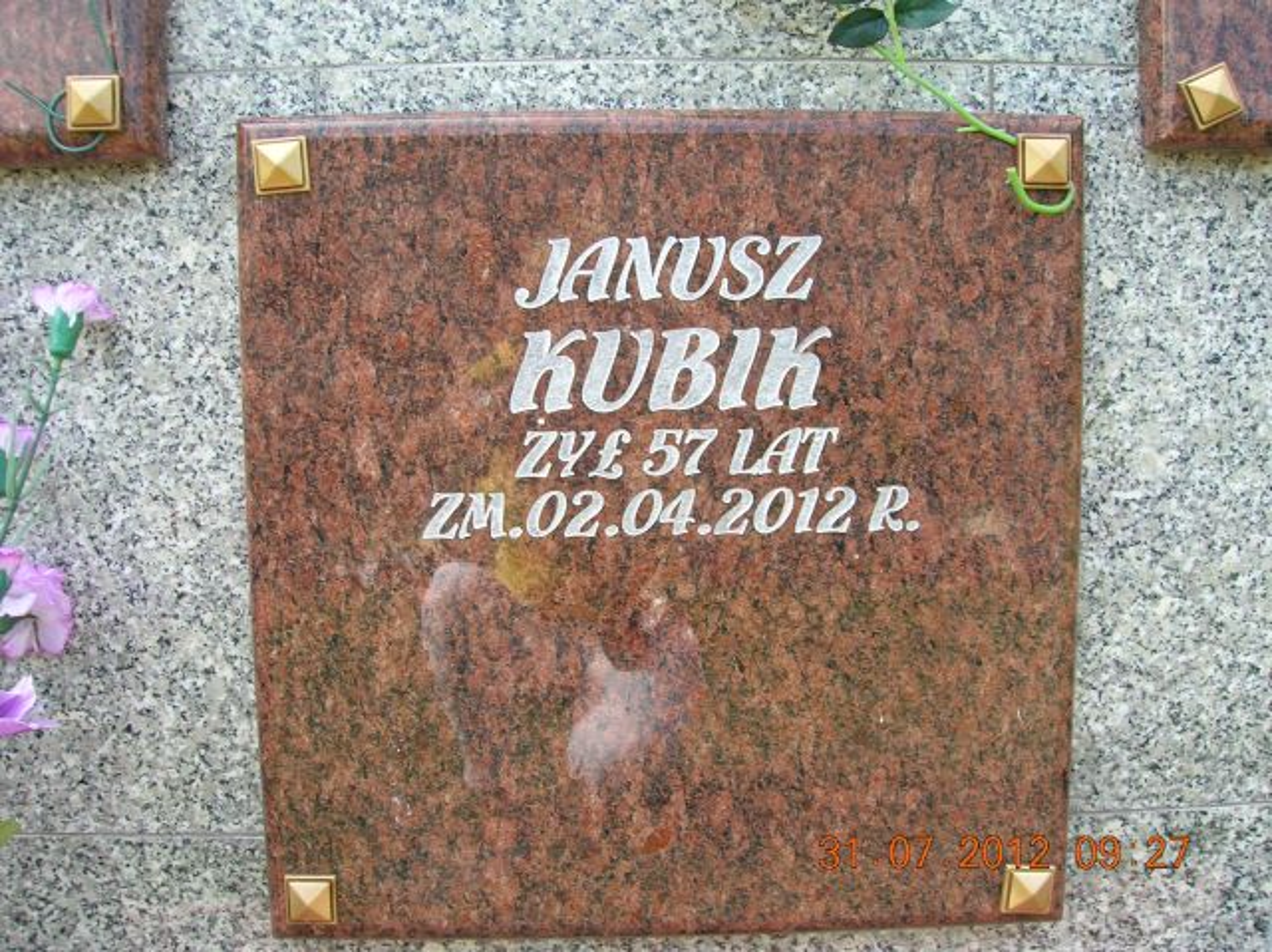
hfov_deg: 54.0
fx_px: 1248
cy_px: 476
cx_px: 636
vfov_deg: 41.7
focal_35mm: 34
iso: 50
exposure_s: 1/66.3
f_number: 4.9
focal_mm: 5.7
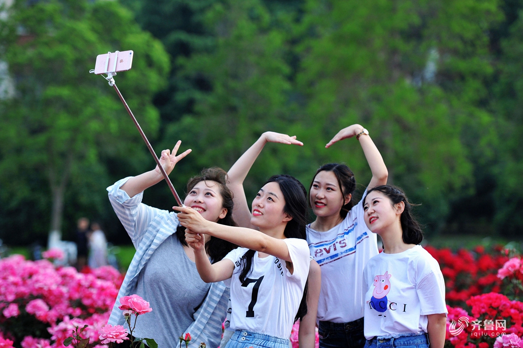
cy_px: 174
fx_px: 1814
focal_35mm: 125
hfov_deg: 16.4
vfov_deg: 10.9
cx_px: 262
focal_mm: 125
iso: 560
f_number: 3.2
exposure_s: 1/1250
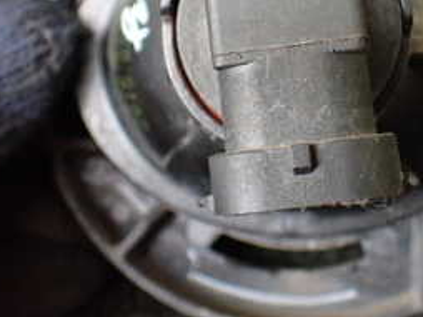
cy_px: 40
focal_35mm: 71
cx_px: 286
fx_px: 867
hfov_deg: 27.2
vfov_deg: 20.3
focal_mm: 5.4
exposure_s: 1/125
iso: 800
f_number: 2.3
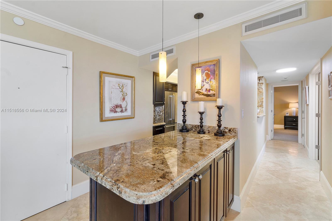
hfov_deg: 100.4
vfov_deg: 77.3
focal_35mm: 15
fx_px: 138
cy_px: 110
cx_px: 166
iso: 160
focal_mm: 10
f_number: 11
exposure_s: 1/1.67
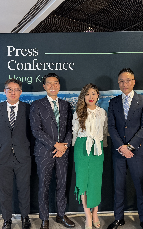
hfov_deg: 36.7
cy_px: 114
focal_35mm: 34
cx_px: 99
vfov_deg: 56.7
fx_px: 212
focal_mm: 6.76
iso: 250
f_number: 1.78
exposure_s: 1/60
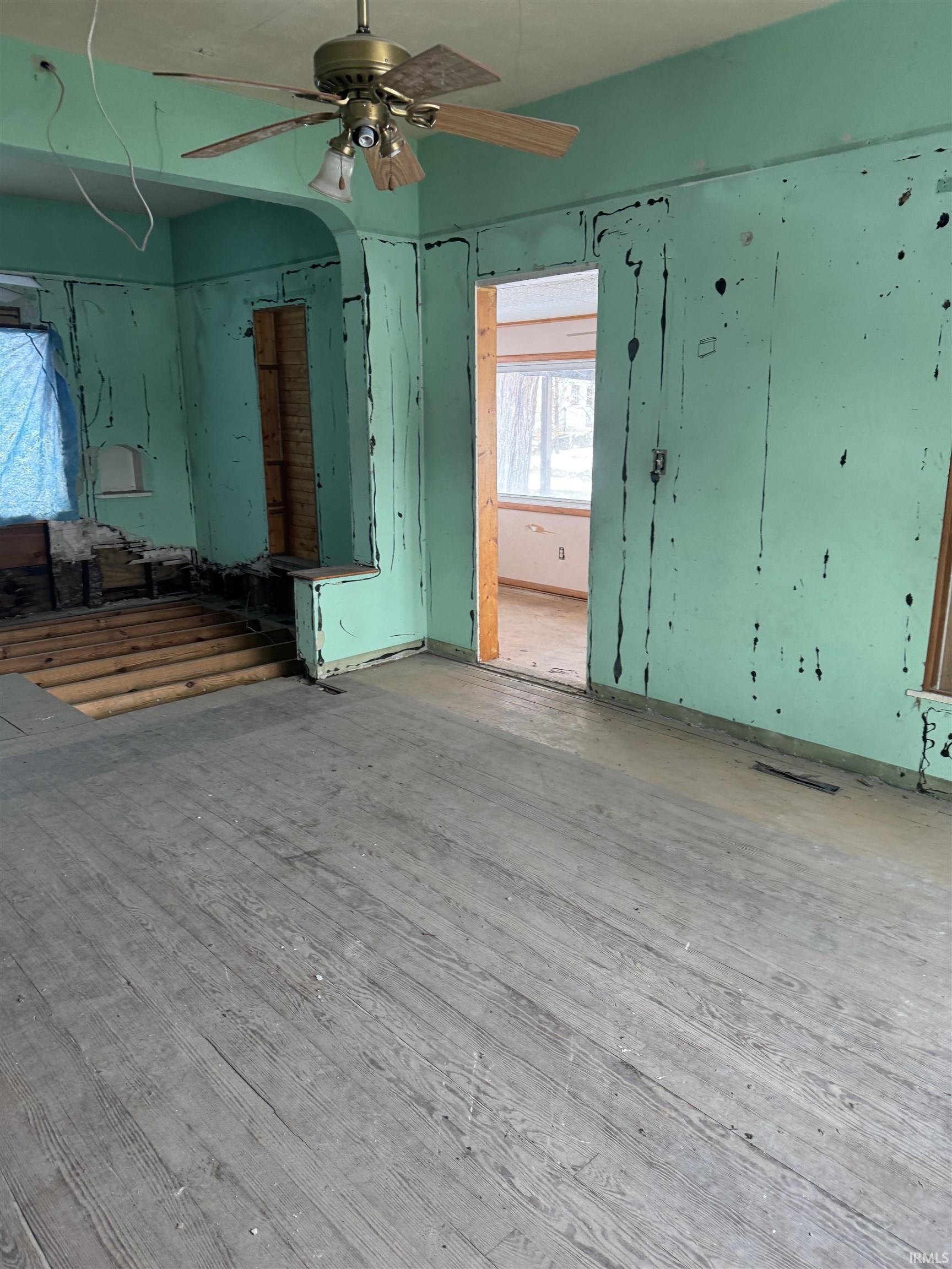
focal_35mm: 24
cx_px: 476
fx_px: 880
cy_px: 634
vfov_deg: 71.6
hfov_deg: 56.8
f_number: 1.78
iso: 160
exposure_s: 1/121
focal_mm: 6.76
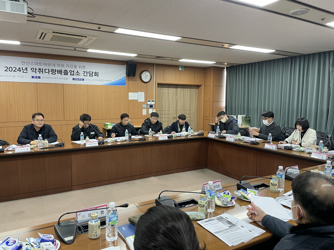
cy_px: 125
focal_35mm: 26
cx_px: 167
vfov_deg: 53.1
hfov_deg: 67.3
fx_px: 251
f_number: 1.6
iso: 160
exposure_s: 1/60
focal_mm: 4.2
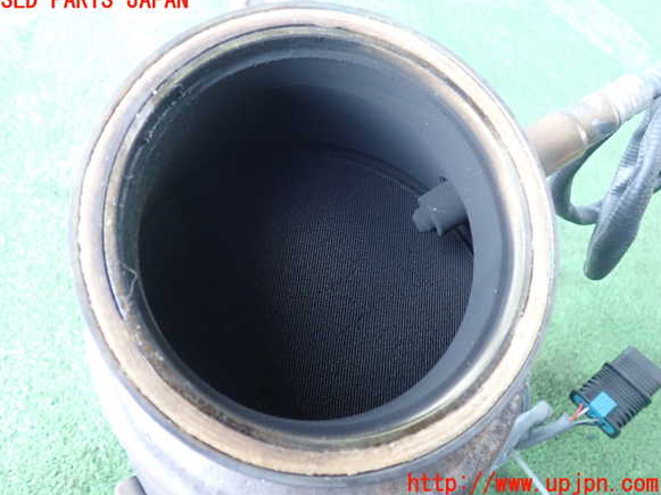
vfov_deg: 45.4
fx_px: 592
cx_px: 323
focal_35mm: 31
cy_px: 242
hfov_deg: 58.4
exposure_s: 1/30
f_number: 2.3
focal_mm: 5.5
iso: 800
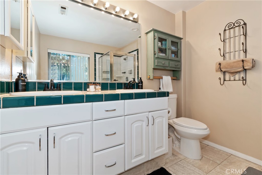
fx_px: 109
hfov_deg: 100.4
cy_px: 88
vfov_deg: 77.3
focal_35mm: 15
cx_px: 131
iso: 400
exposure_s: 1/30
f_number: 8
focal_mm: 10
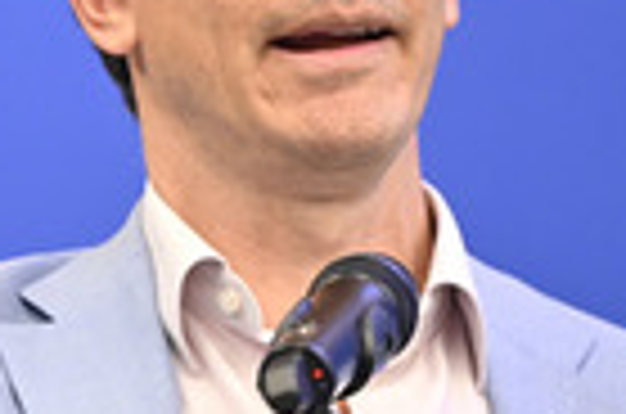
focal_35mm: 569
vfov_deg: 2.4
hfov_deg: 3.6
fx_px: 9872
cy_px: 248
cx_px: -56
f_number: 2.8
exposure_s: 1/320
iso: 2500
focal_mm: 175
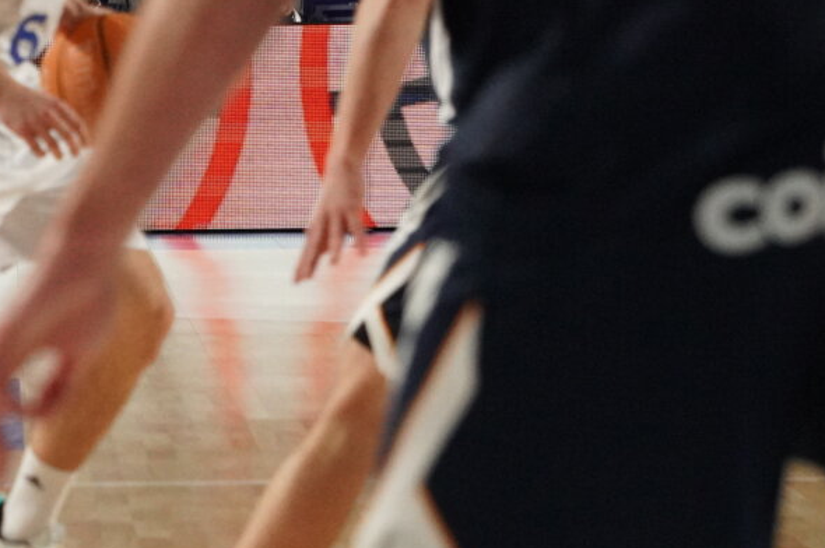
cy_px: 10
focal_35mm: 322
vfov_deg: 4.3
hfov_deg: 6.4
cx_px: 101
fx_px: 7373
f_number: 5.6
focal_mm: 99
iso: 6400
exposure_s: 1/1250
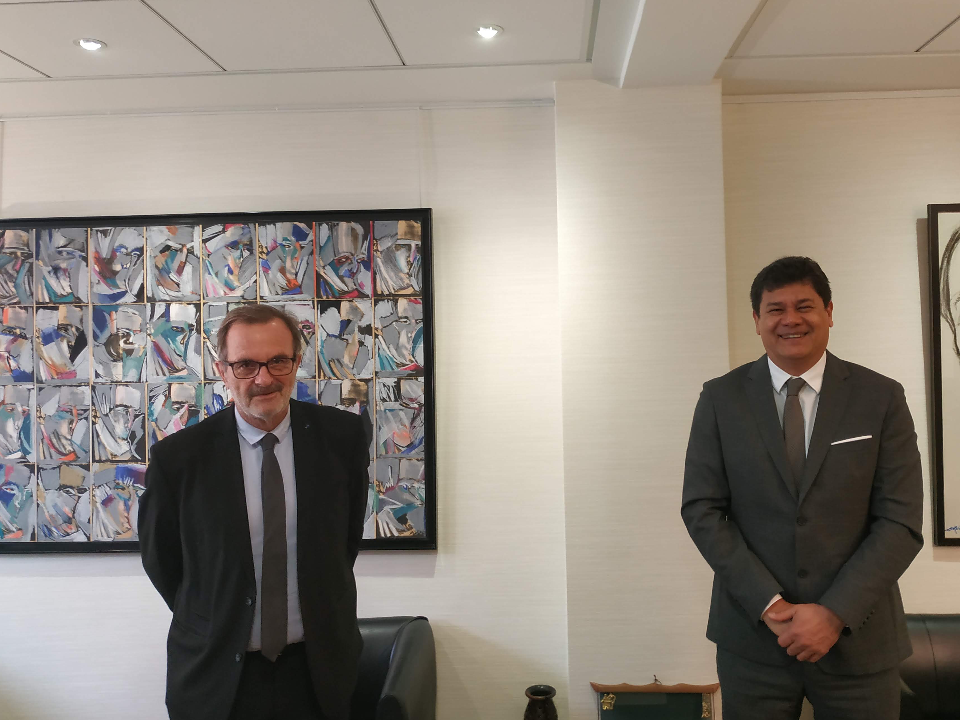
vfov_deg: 49.5
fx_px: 776
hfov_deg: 63.3
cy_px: 303
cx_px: 531
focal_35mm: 28
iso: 250
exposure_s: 1/25
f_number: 1.9
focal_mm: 3.94
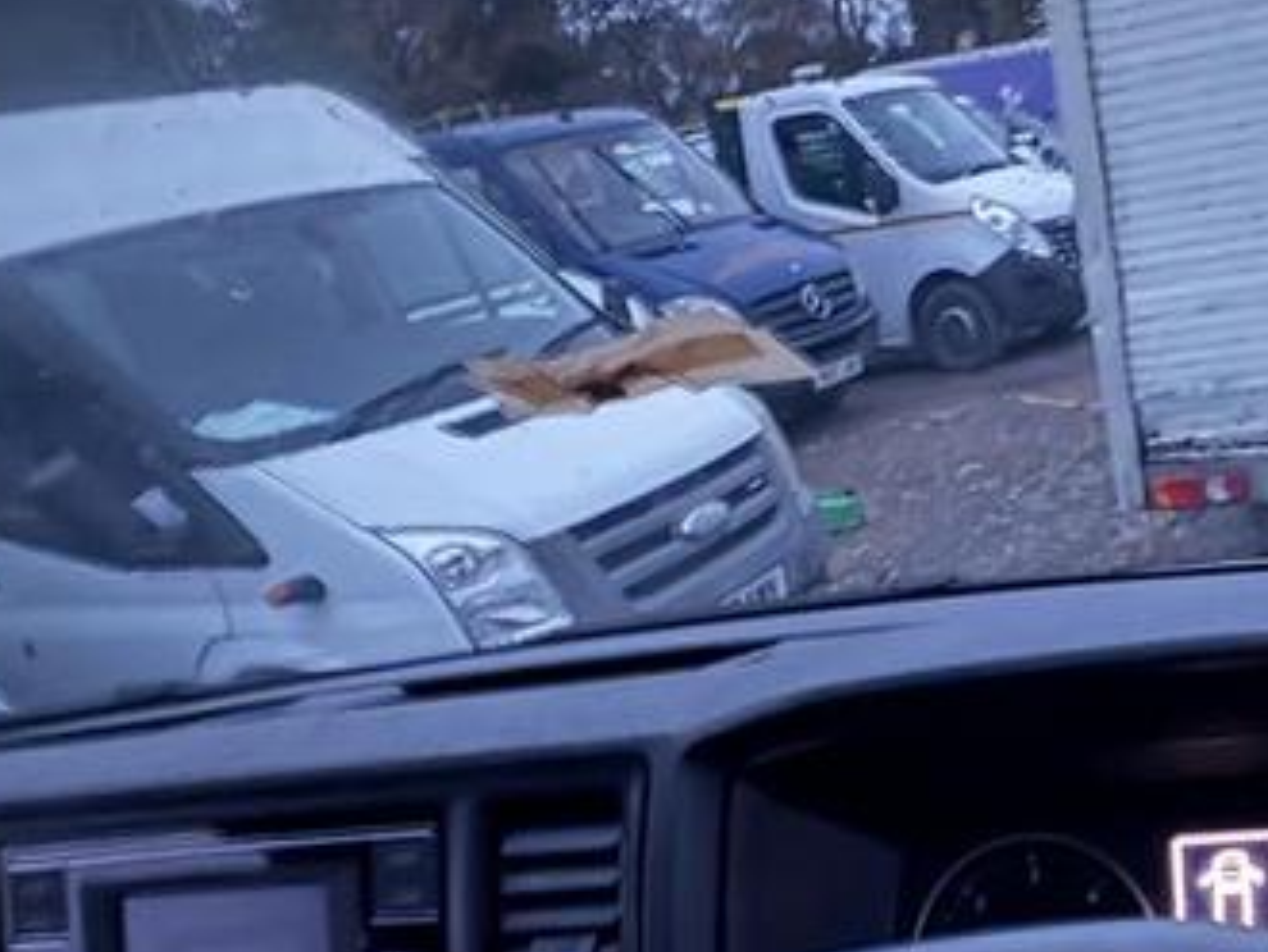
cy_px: 891
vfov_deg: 35.1
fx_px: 1393
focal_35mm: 38
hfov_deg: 45.0
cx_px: 1114
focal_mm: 2.22
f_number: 2.2
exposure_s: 1/8
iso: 1250
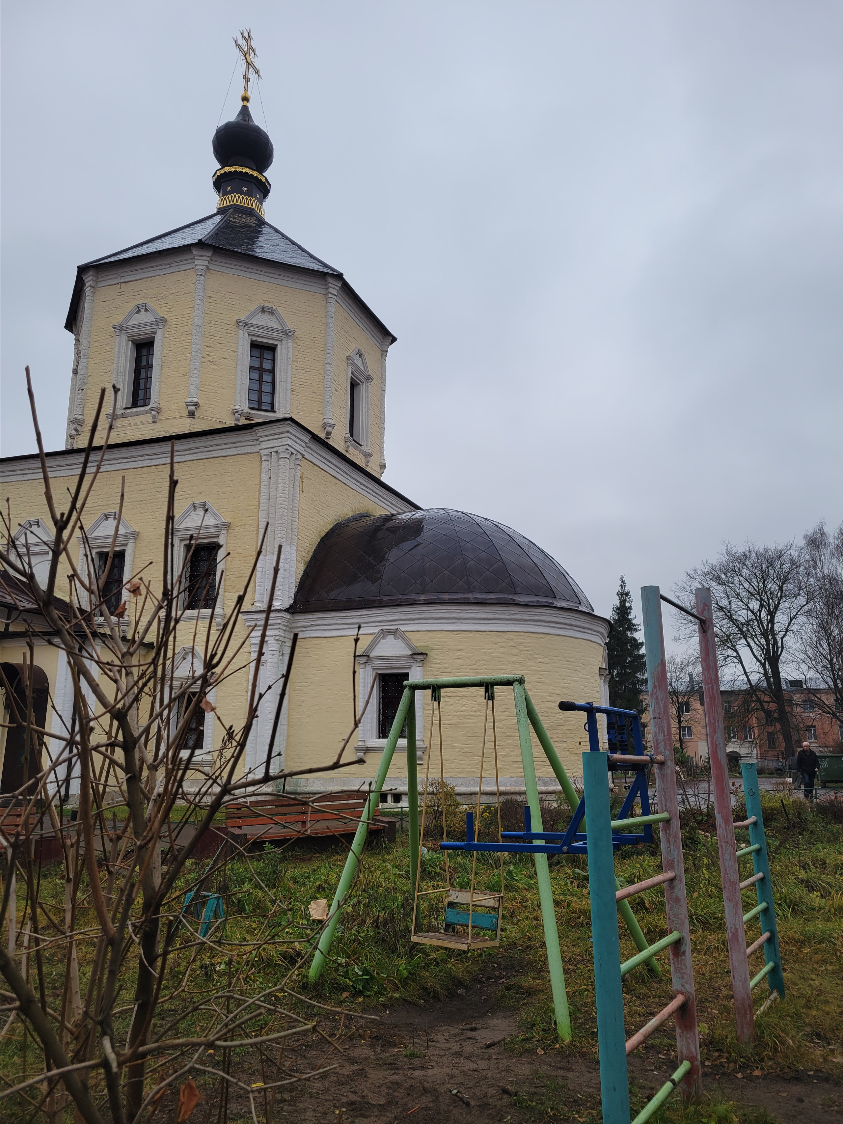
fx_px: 844
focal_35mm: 26
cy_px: 562
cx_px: 422
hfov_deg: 53.1
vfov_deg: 67.3
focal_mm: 5.4
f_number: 1.8
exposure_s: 1/208
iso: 40
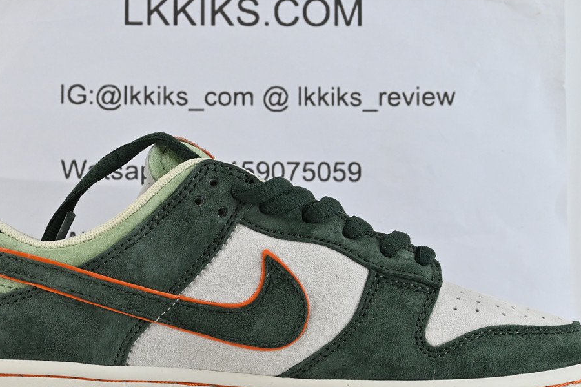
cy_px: 254
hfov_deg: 23.1
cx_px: 255
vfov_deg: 15.5
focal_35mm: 88
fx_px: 1420
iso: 1000
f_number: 10
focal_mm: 44
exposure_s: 1/100
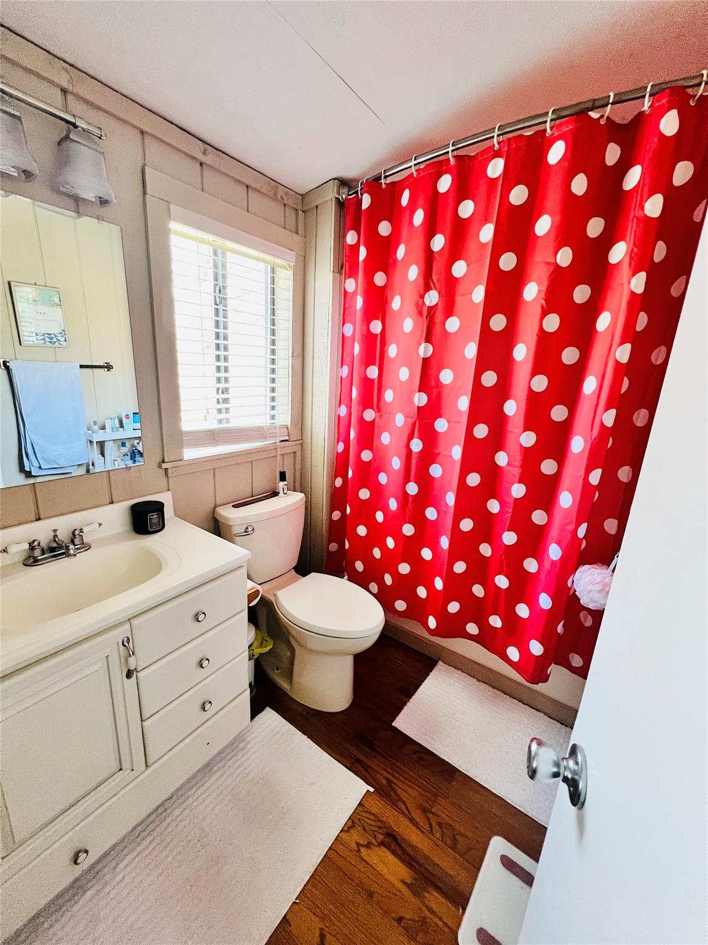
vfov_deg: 106.2
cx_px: 354
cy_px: 472
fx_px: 355
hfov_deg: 89.9
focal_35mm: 13
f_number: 1.8
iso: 400
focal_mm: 1.57
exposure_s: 1/60
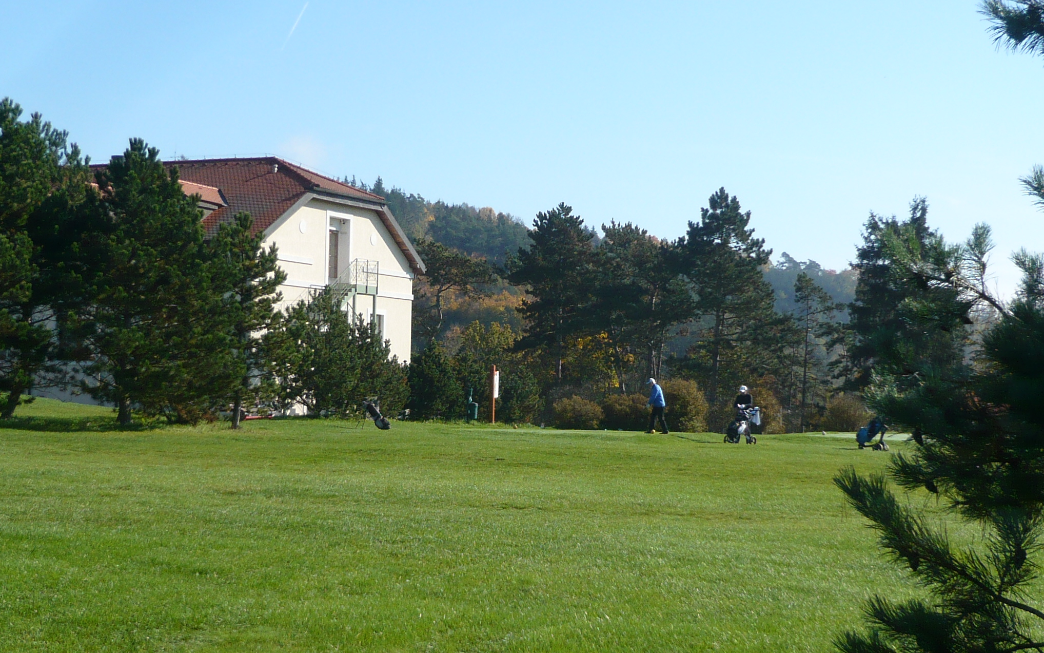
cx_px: 521
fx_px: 1821
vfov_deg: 20.3
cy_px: 382
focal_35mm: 64
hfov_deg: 32.0
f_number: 3.3
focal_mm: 6.6
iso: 100
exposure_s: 1/800
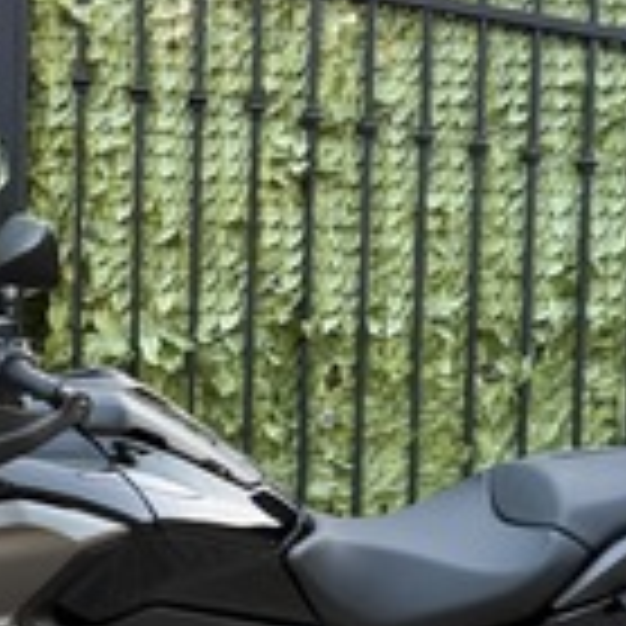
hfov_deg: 30.8
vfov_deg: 31.0
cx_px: 198
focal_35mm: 55
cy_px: 369
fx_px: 1125
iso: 500
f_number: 1.78
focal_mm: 6.76
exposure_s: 1/60
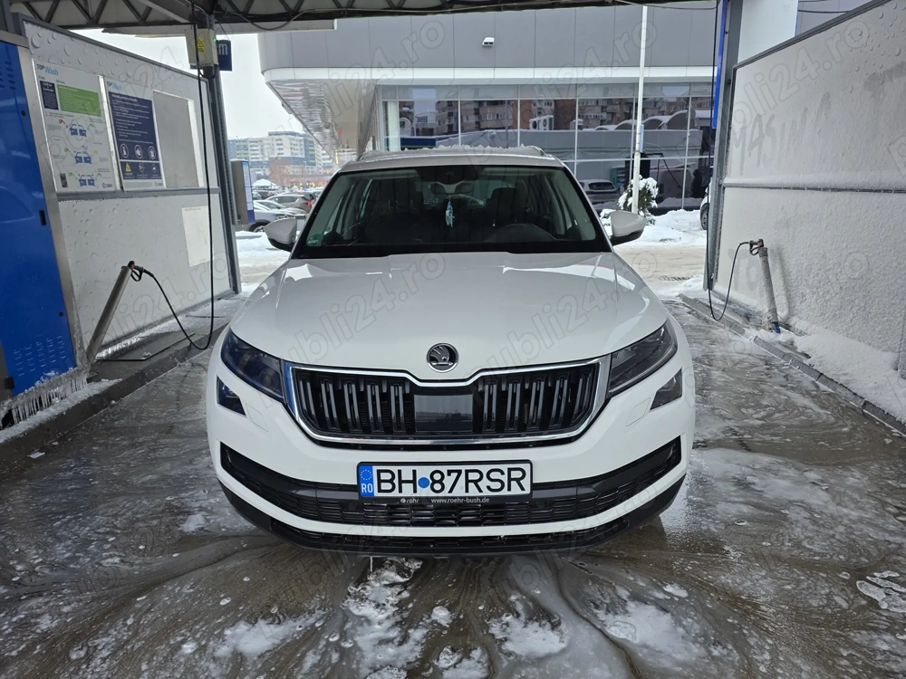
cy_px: 340
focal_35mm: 23
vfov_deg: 58.9
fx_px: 602
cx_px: 453
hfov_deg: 73.9
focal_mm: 6.3
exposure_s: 1/100
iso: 80
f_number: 1.7
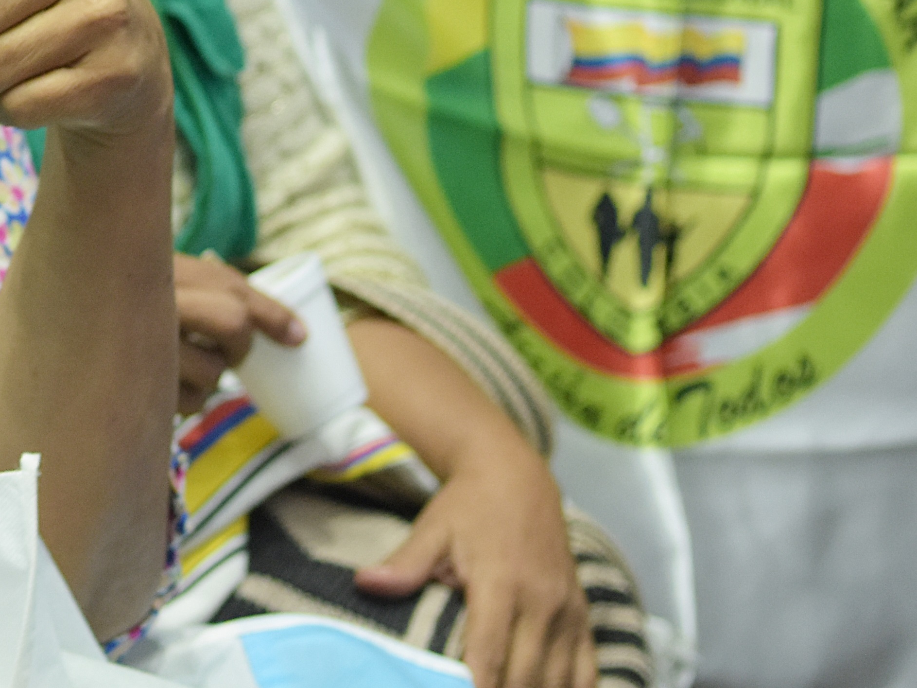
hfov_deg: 11.9
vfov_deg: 9.1
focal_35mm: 161
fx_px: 4252
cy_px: -118
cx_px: -322
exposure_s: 1/60
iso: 800
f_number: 2.8
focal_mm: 35
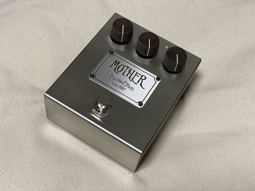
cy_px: 96
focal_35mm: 52
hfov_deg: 36.8
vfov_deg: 28.0
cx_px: 128
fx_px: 383
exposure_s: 1/100
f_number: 2
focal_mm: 6
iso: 160
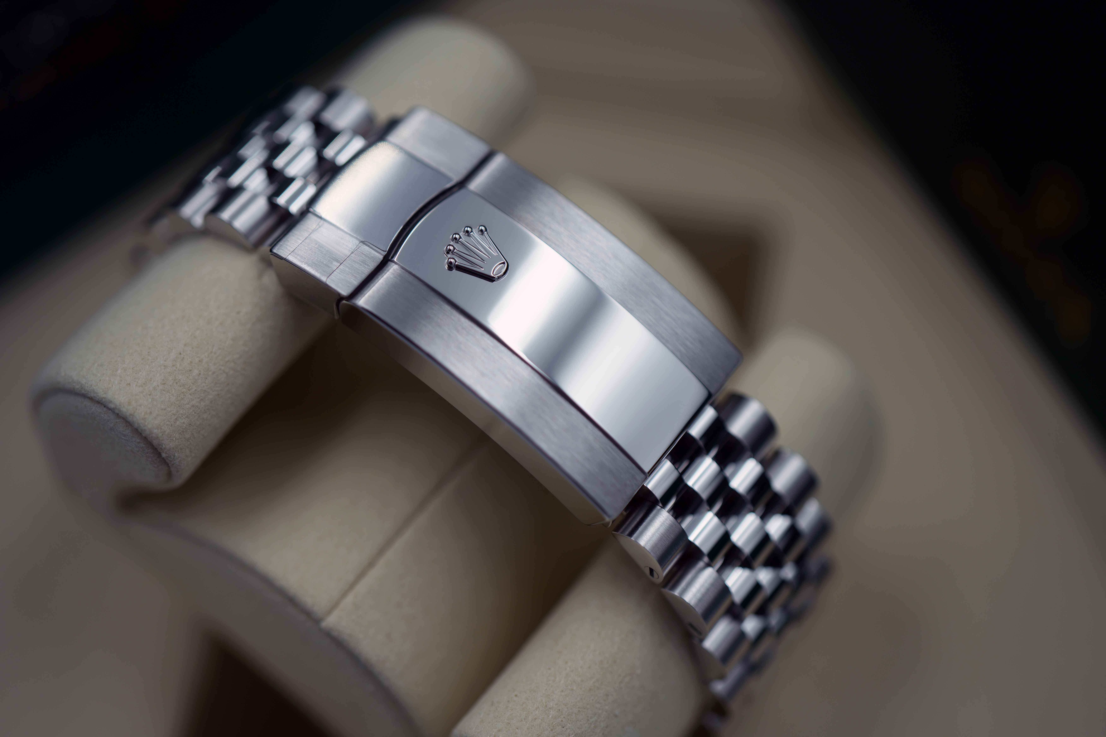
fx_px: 1536
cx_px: 553
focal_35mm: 50
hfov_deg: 39.6
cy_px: 368
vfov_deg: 27.0
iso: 100
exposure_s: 1/200
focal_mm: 50
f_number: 2.8
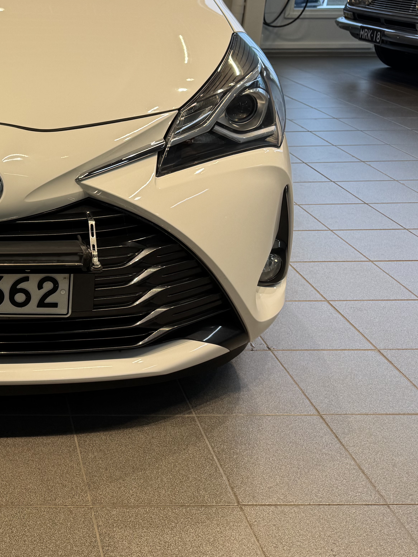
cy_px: 178
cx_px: -44
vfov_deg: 42.3
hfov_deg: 29.6
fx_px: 708
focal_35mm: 44
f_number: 1.78
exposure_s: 1/311
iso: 80
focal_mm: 6.76
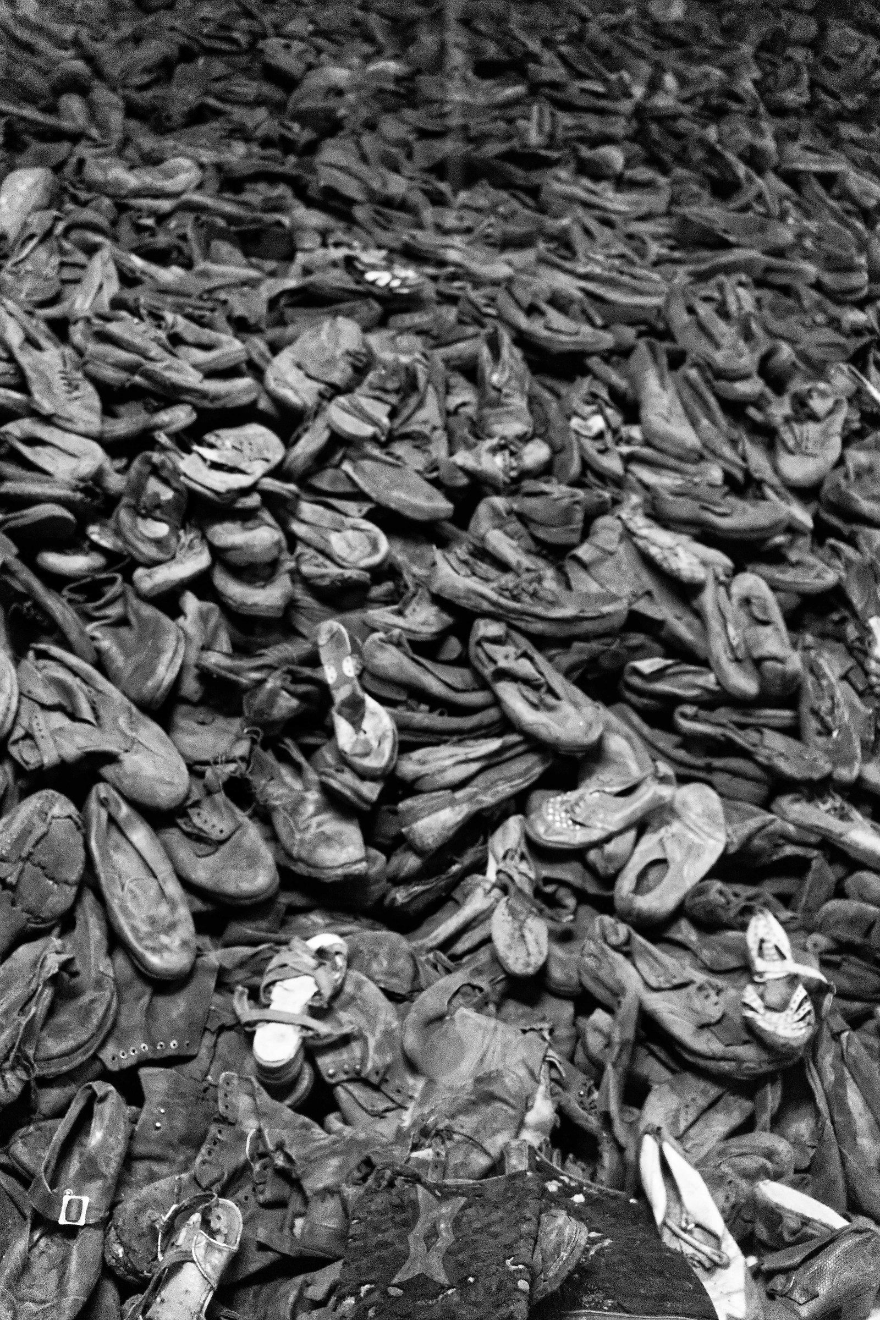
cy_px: 660
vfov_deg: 54.4
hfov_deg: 37.9
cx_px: 440
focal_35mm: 35
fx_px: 1283
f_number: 4
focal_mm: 35
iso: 6400
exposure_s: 1/60
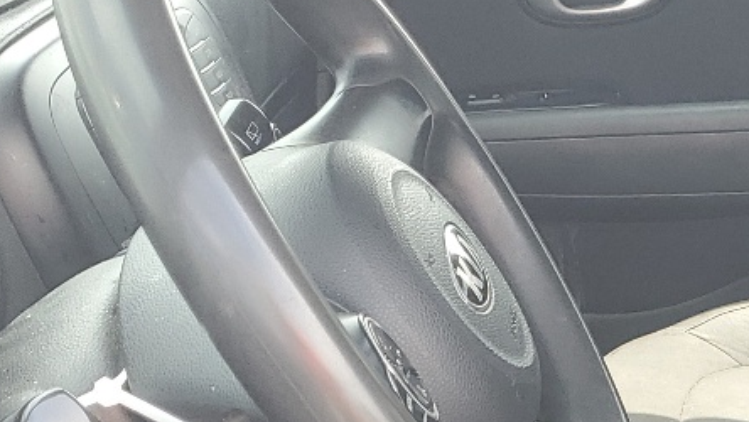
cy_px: 667
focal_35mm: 102
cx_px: 842
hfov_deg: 19.9
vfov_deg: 11.3
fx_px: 2026
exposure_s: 1/161
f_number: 1.5
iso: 50
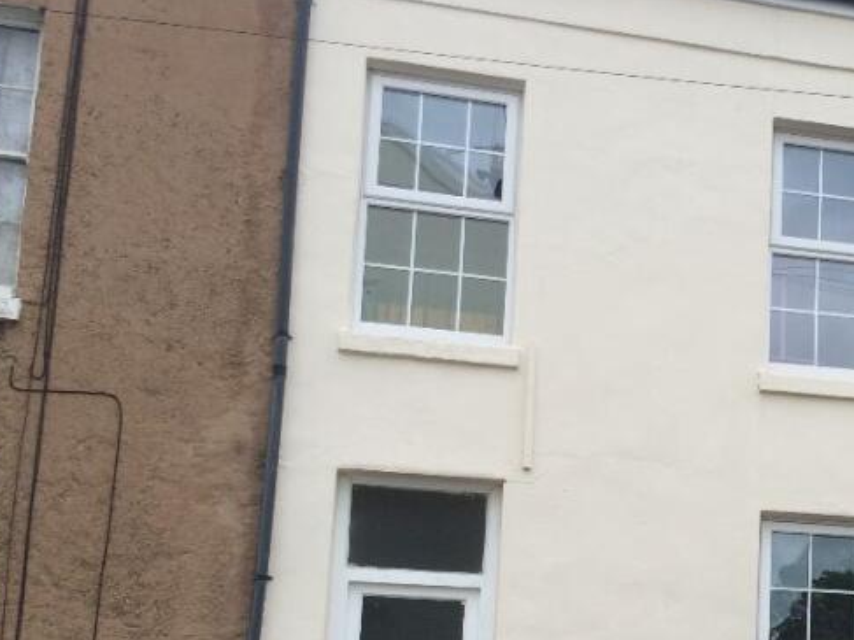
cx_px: 872
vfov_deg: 23.5
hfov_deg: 29.4
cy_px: 544
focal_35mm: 61
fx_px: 1505
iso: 32
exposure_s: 1/570
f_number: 2.2
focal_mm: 4.15
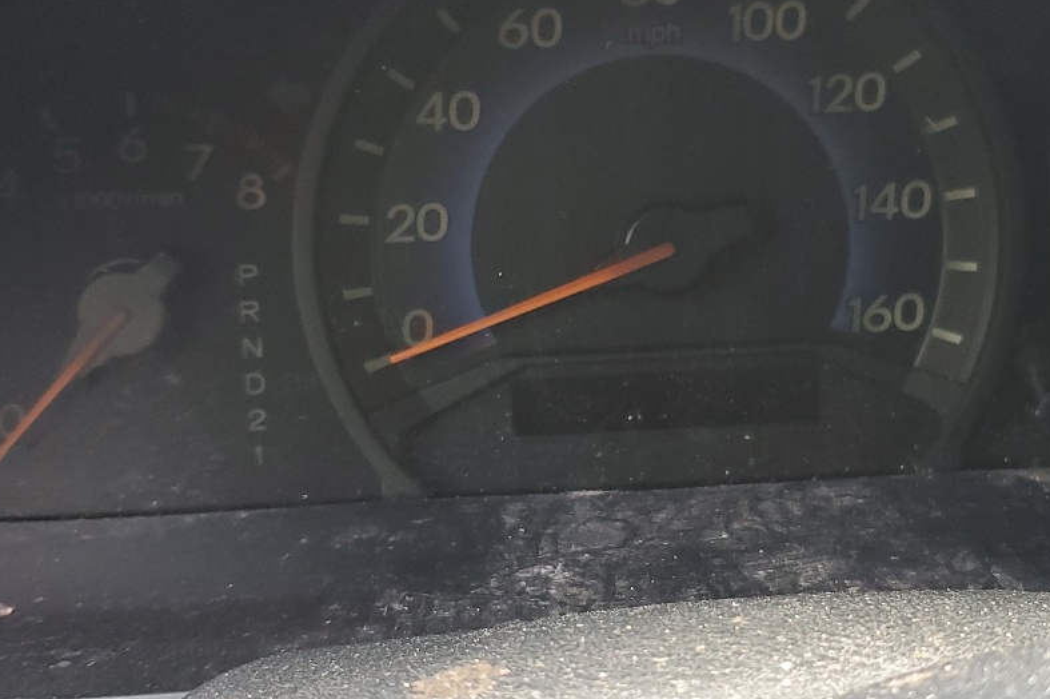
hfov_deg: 36.1
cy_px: 391
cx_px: 640
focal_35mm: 55
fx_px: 1603
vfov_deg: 24.6
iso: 74
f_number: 1.5
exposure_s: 1/60.2
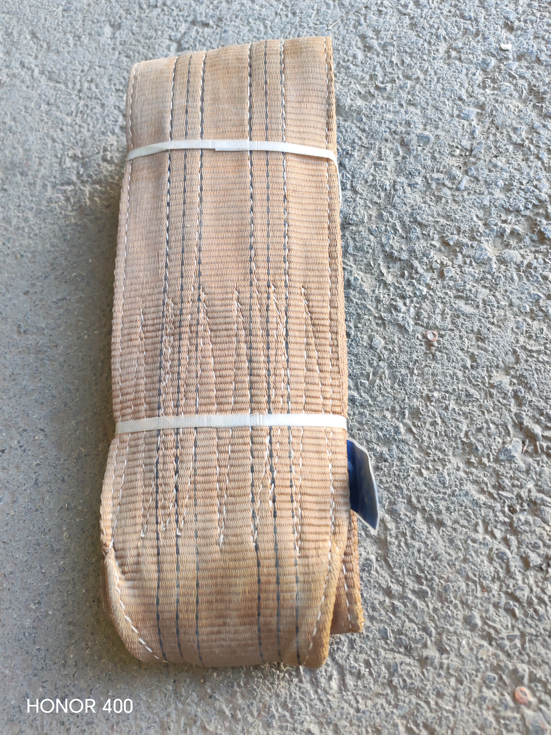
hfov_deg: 51.4
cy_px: 368
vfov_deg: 65.3
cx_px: 276
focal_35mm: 27
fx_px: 573
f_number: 1.9
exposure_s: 1/100
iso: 400
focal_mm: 6.12
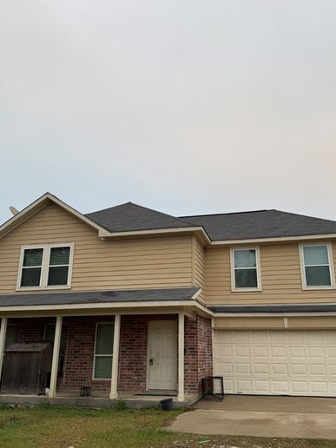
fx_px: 401
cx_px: 174
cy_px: 239
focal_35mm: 31
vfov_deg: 58.3
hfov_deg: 45.4
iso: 64
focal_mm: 6.76
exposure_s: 1/256
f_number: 1.78
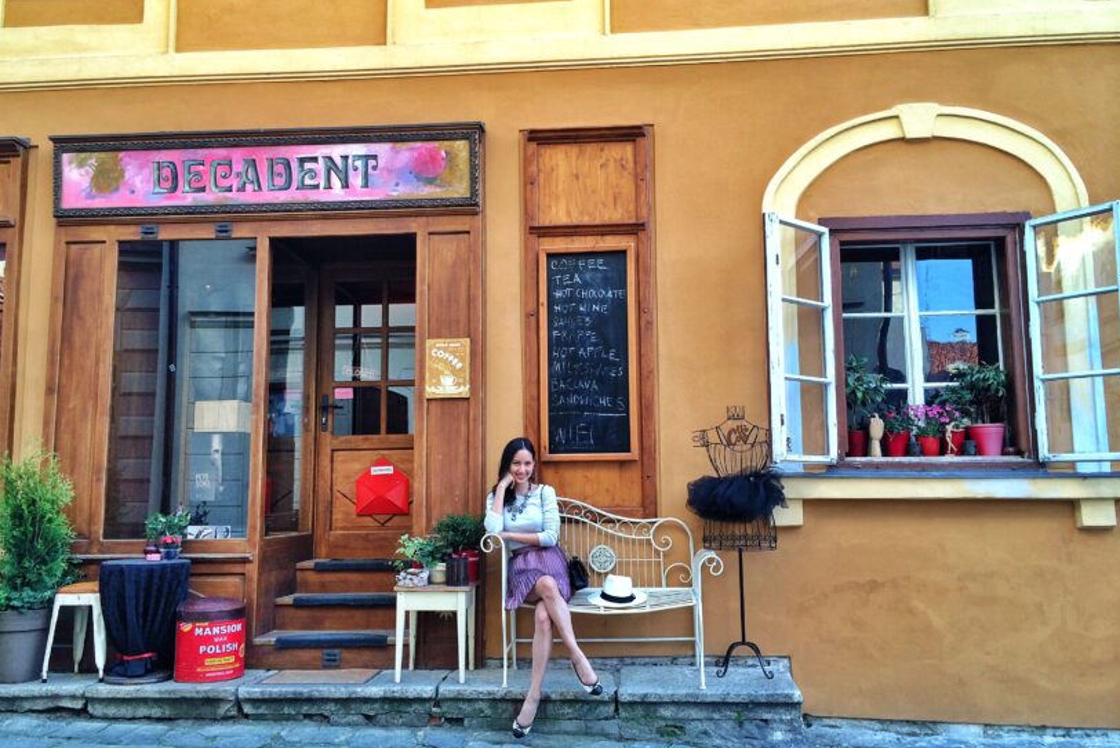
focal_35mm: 32
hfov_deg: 58.7
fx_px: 996
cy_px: 362
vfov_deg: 41.1
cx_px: 552
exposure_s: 1/120
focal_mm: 4.12
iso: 50
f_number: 2.2
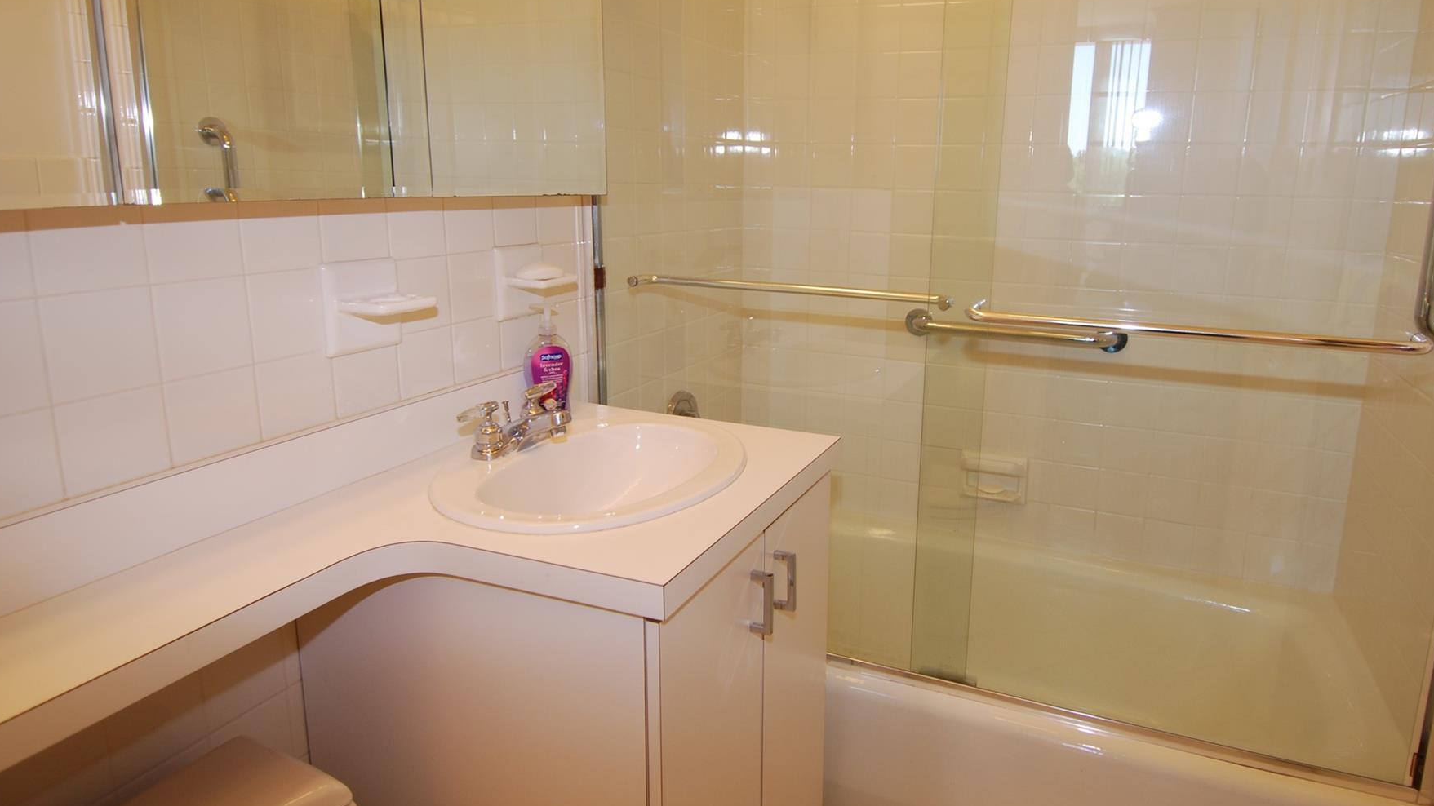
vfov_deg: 51.3
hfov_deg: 81.1
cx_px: 773
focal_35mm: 22
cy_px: 352
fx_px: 836
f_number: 4
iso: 200
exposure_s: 1/60
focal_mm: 12
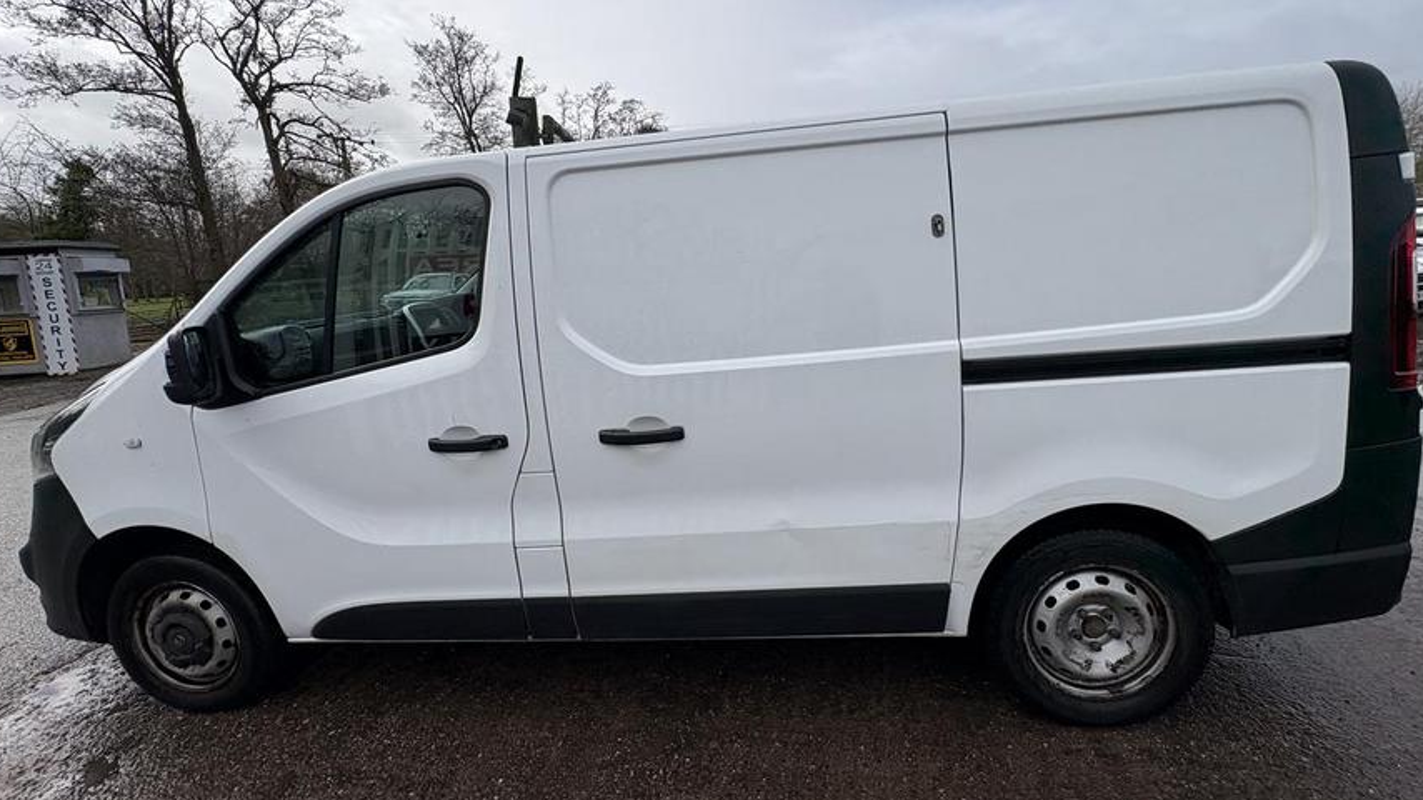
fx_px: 604
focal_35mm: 16
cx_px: 723
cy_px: 345
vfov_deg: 66.7
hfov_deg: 99.4
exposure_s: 1/1449
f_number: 2.2
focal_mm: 2.22
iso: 40
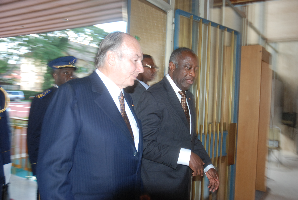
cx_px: 149
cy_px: 100
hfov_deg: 53.0
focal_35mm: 36
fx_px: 299
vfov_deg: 37.0
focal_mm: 24
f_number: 4.5
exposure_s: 1/60
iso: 500
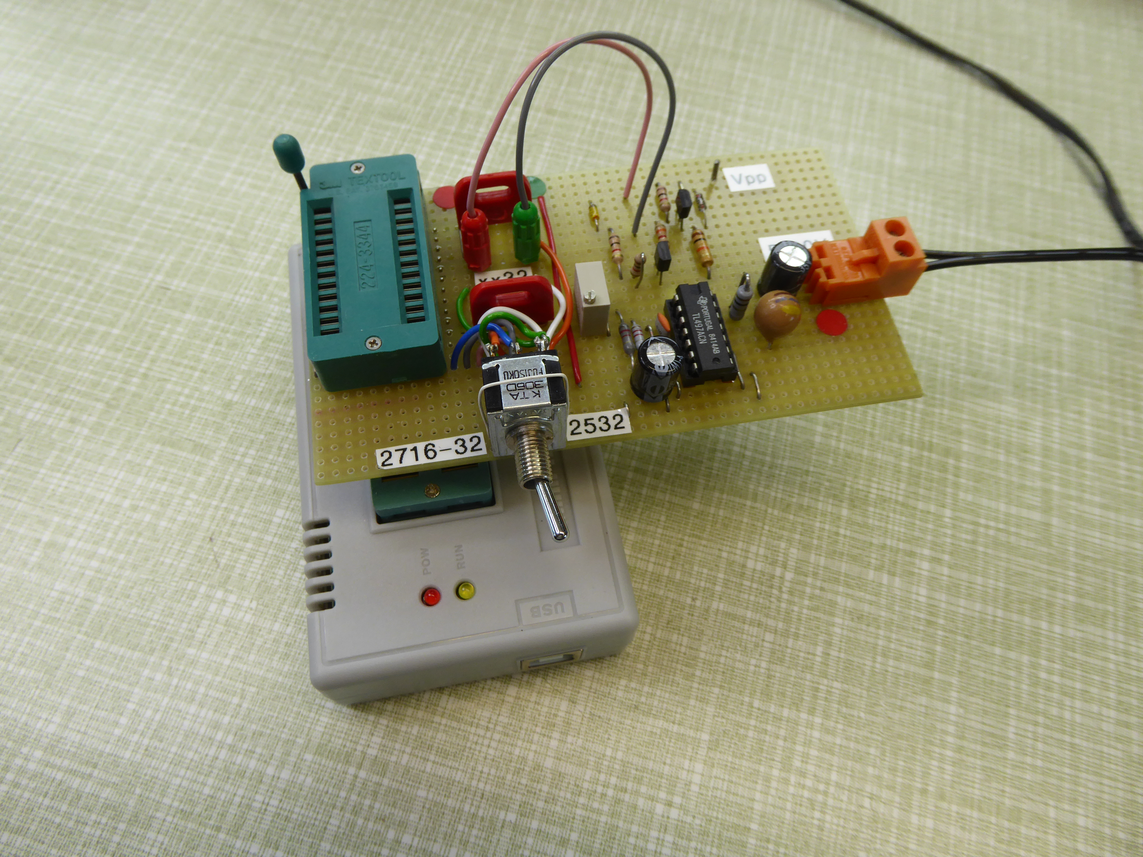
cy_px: 428
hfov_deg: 71.6
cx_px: 572
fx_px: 792
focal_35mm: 24
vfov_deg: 56.8
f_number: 3.3
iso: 125
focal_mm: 4.3
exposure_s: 1/60
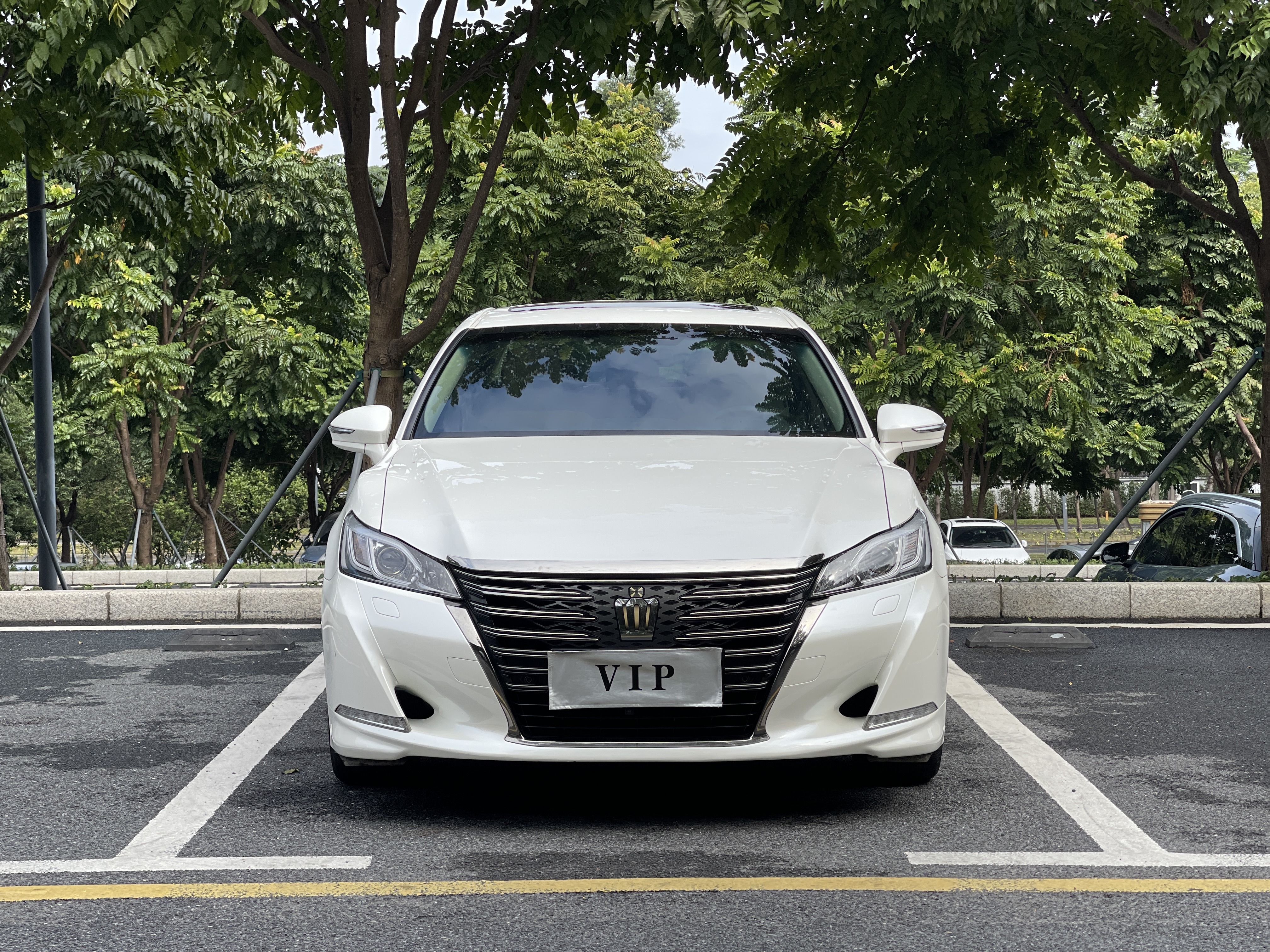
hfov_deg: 30.3
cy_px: 476
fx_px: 2348
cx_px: 635
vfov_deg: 22.9
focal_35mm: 64
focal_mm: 7.5
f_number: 2.2
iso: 32
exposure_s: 1/896
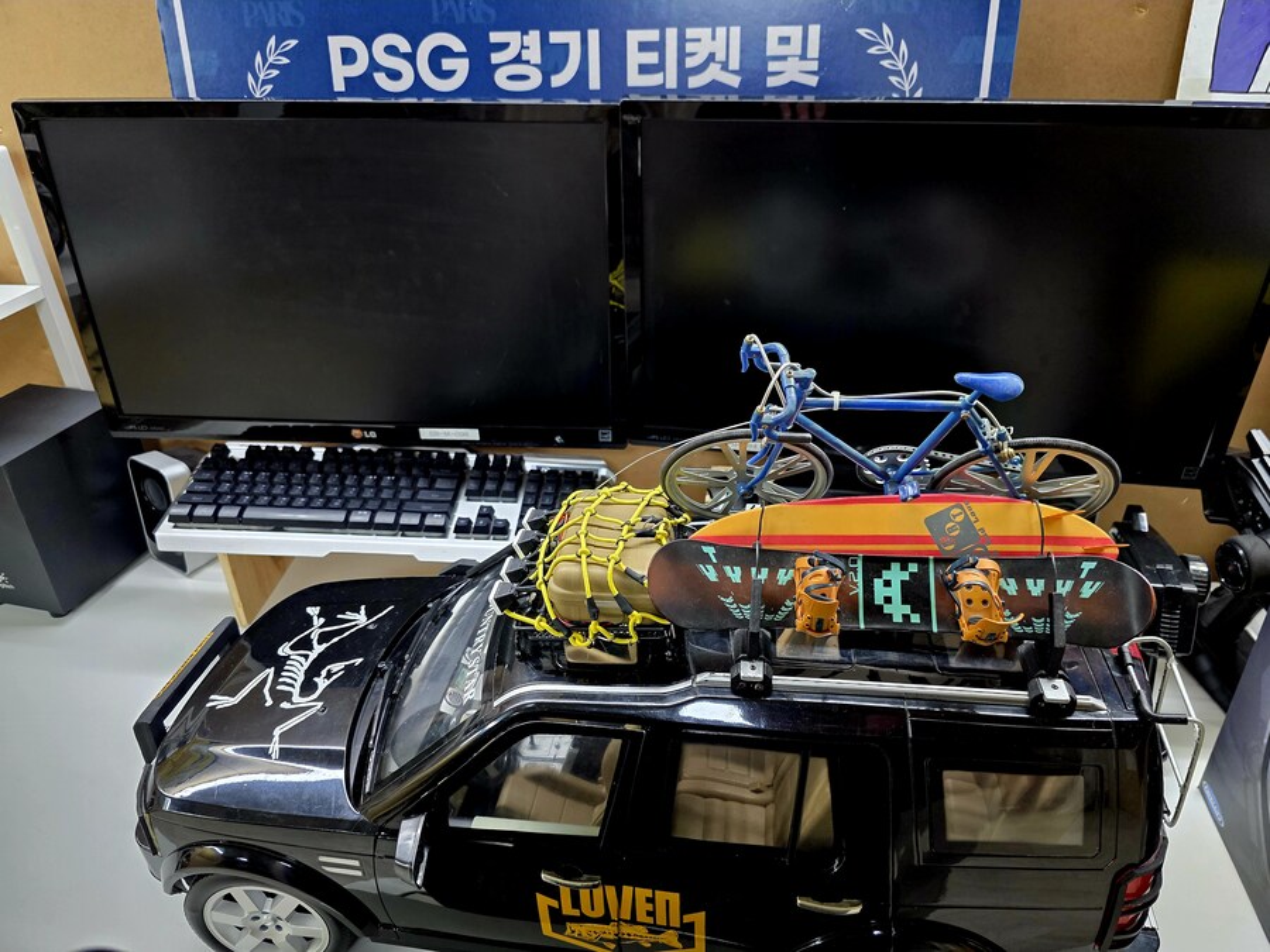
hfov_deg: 73.9
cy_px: 476
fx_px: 844
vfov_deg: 58.9
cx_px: 635
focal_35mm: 23
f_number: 1.7
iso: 500
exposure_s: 1/120
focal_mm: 6.3
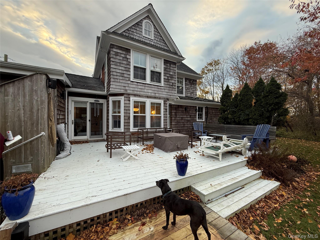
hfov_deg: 102.1
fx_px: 129
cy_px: 120
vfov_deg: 85.7
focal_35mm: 14
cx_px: 160
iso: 80
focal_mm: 2.22
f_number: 2.2
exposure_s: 1/99
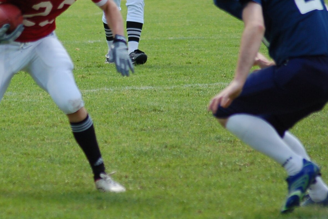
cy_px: 20
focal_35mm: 419
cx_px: 92
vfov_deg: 3.3
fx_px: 3817
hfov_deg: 4.9
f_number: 4.5
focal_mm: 150
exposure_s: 1/1000
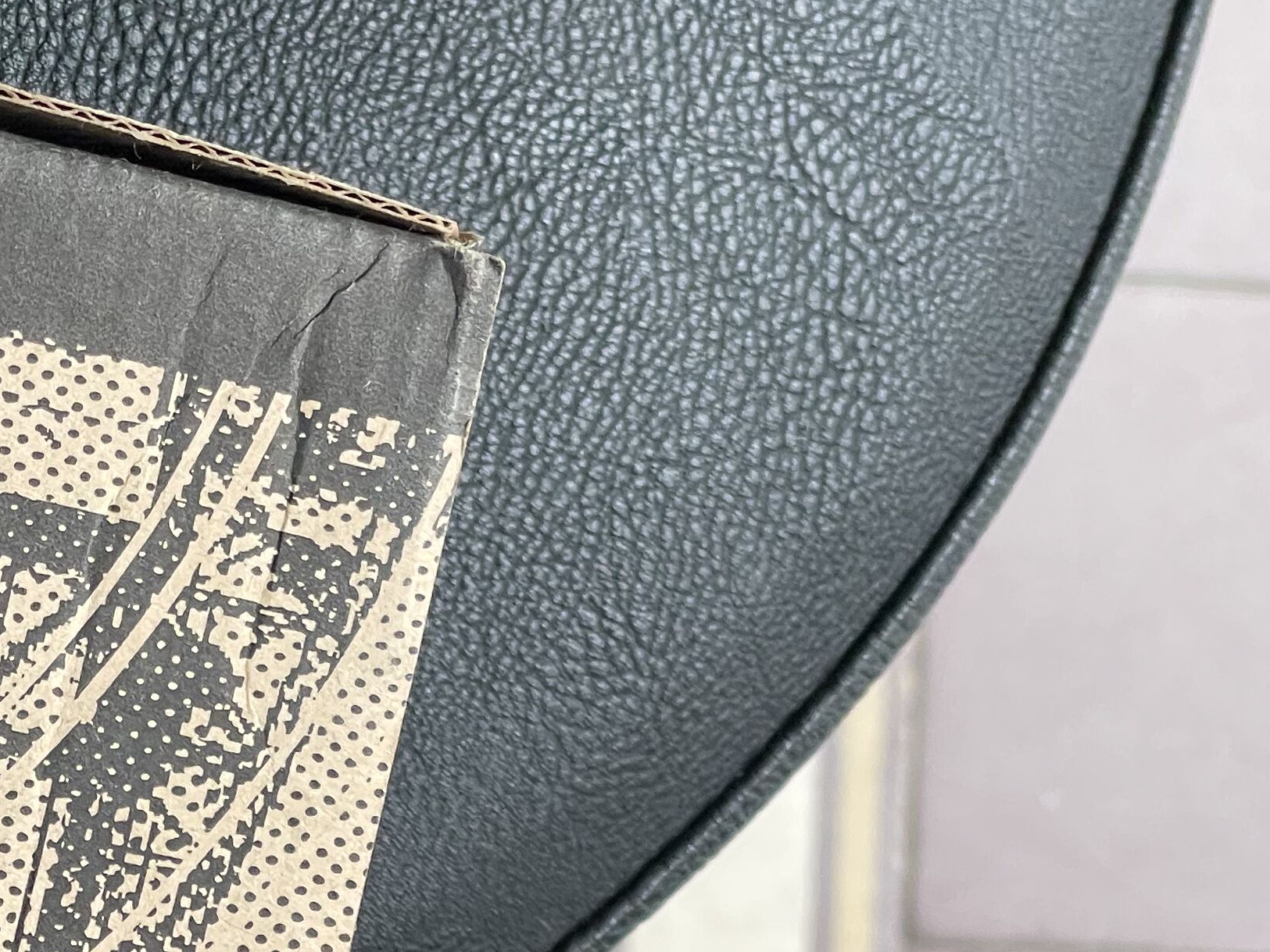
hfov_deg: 14.7
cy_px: -23
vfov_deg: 11.4
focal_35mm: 129
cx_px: -303
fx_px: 4733
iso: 160
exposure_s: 1/100
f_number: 2
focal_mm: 6
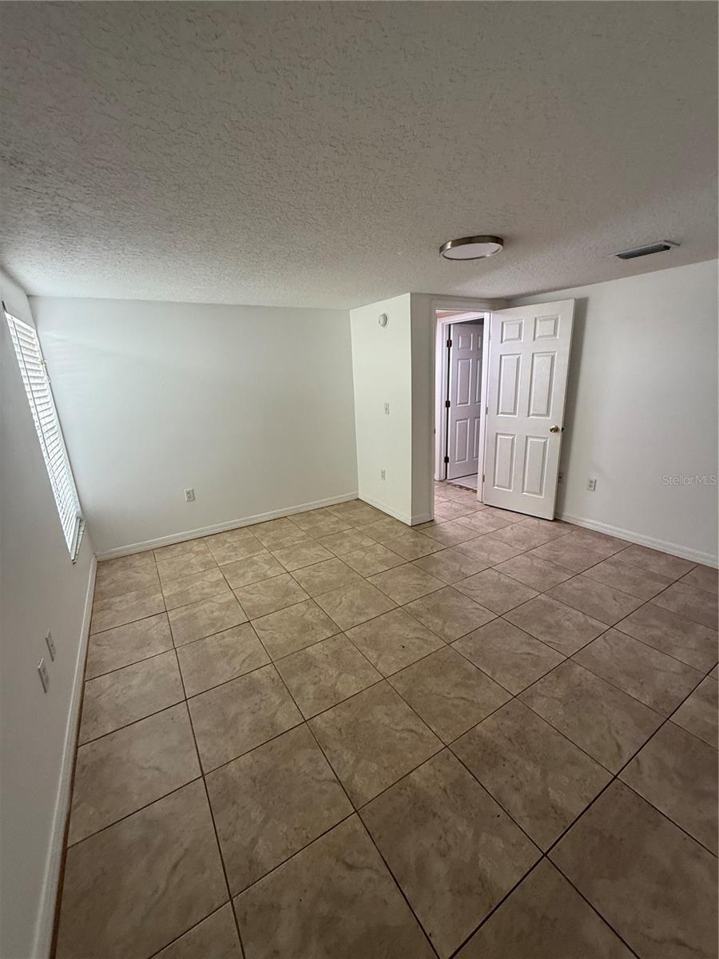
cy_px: 480
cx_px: 360
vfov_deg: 102.1
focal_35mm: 14
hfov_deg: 85.7
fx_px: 388
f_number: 2.2
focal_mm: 2.22
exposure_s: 1/99
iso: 200
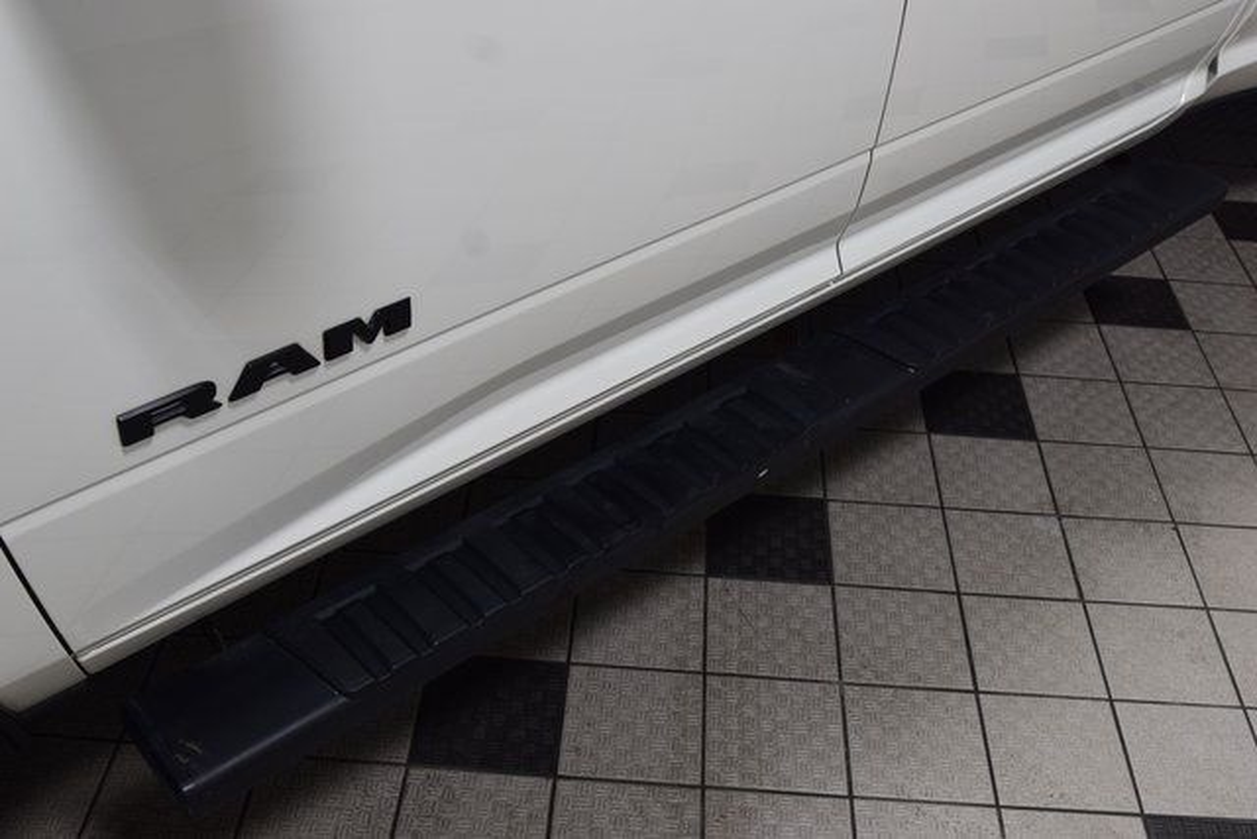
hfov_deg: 53.1
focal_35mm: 36
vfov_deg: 36.9
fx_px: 1257
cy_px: 420
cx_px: 628
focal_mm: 24
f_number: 6.3
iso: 400
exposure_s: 1/20
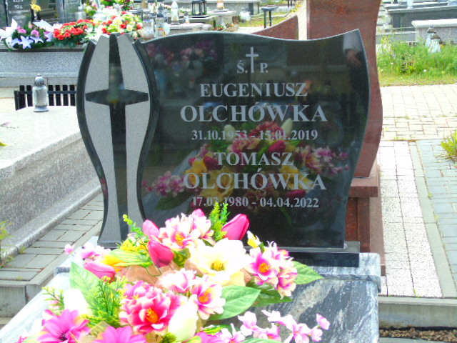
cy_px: 172
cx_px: 228
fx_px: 819
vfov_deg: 23.7
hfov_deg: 31.2
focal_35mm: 62
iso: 80
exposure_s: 1/125
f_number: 4.5
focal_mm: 11
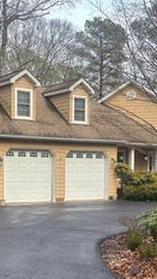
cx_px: 36
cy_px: 182
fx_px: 450
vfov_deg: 34.1
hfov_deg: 19.6
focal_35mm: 61
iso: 50
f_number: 1.6
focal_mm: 5.96
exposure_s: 1/604
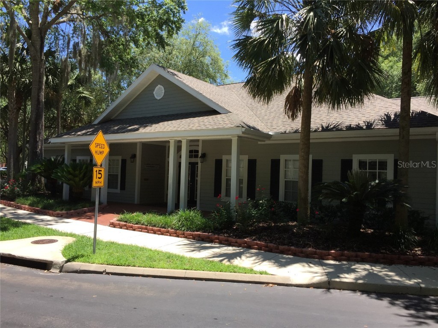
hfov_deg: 61.7
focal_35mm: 29
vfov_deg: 48.2
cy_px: 164
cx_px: 219
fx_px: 367
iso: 32
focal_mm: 4.15
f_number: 2.2
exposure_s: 1/898
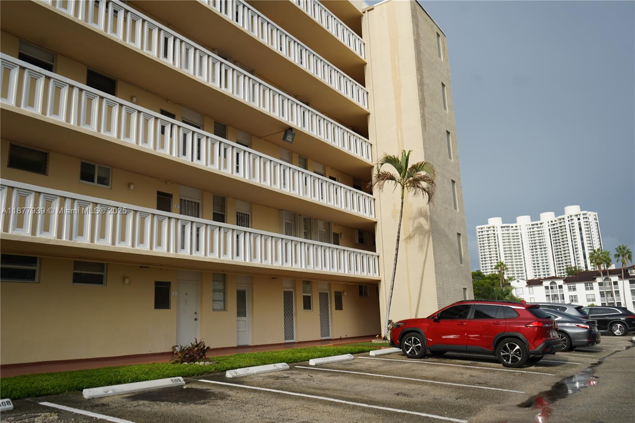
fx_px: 494
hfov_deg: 65.5
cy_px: 212
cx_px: 318
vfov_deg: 46.4
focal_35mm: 28
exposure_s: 1/250
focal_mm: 28
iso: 100
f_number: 4.5
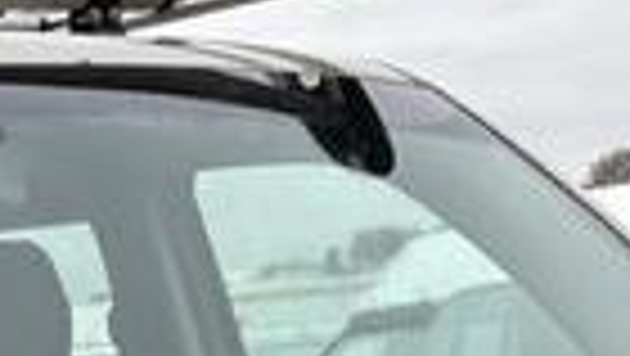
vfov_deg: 6.2
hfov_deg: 11.8
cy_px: 1100
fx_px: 3026
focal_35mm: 181
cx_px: 18
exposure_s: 1/667
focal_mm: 5.96
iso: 50
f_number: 1.6
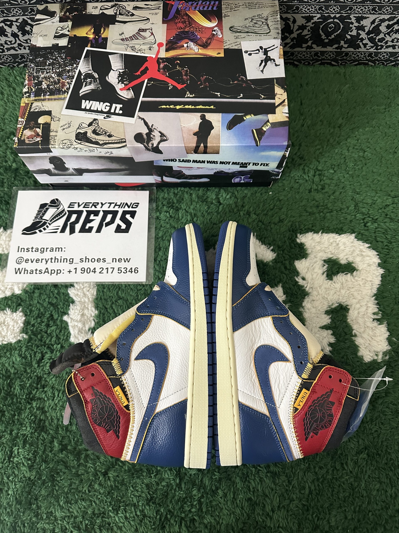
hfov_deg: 56.8
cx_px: 200
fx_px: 369
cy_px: 266
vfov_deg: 71.6
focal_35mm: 24
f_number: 1.78
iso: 500
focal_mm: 6.86
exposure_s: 1/60
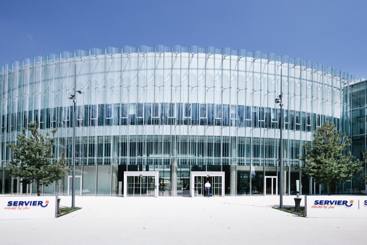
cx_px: 184
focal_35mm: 22
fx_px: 224
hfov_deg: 78.6
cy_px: 122
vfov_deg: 57.2
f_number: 11
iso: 160
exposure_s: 1/320
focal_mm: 22
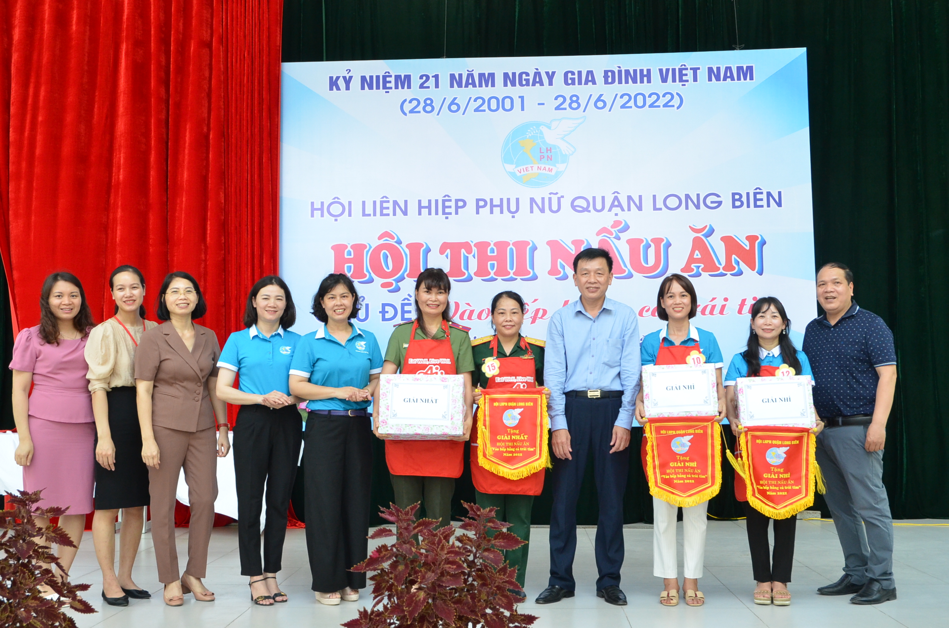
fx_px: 1065
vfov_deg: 32.9
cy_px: 314
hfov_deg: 48.0
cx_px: 474
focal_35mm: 40
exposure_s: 1/250
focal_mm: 27
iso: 1600
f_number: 8
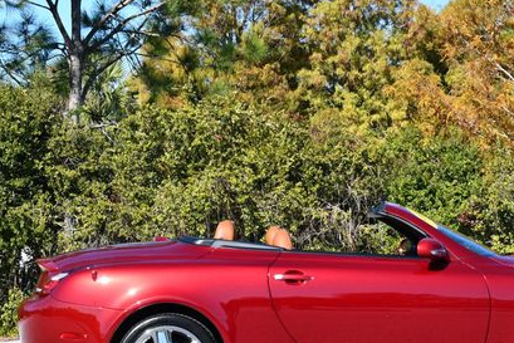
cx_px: 356
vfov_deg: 9.7
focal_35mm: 141
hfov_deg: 14.5
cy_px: 219
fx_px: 2014
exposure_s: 1/250
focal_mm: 45
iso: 125
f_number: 8
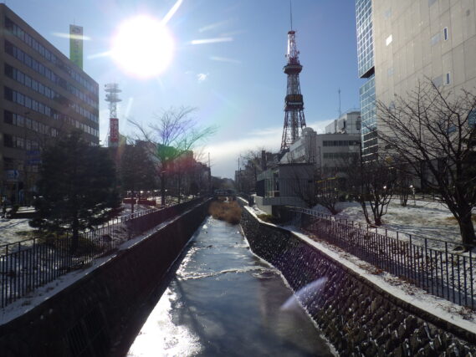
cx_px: 238
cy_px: 178
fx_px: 385
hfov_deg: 63.4
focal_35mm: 28
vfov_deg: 49.8
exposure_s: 1/3200
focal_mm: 5
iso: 125
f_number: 4.2
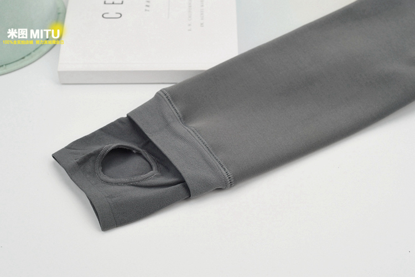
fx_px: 576
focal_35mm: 50
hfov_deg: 39.6
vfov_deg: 27.0
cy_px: 138
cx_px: 208
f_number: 9
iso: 100
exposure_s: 1/125
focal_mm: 50
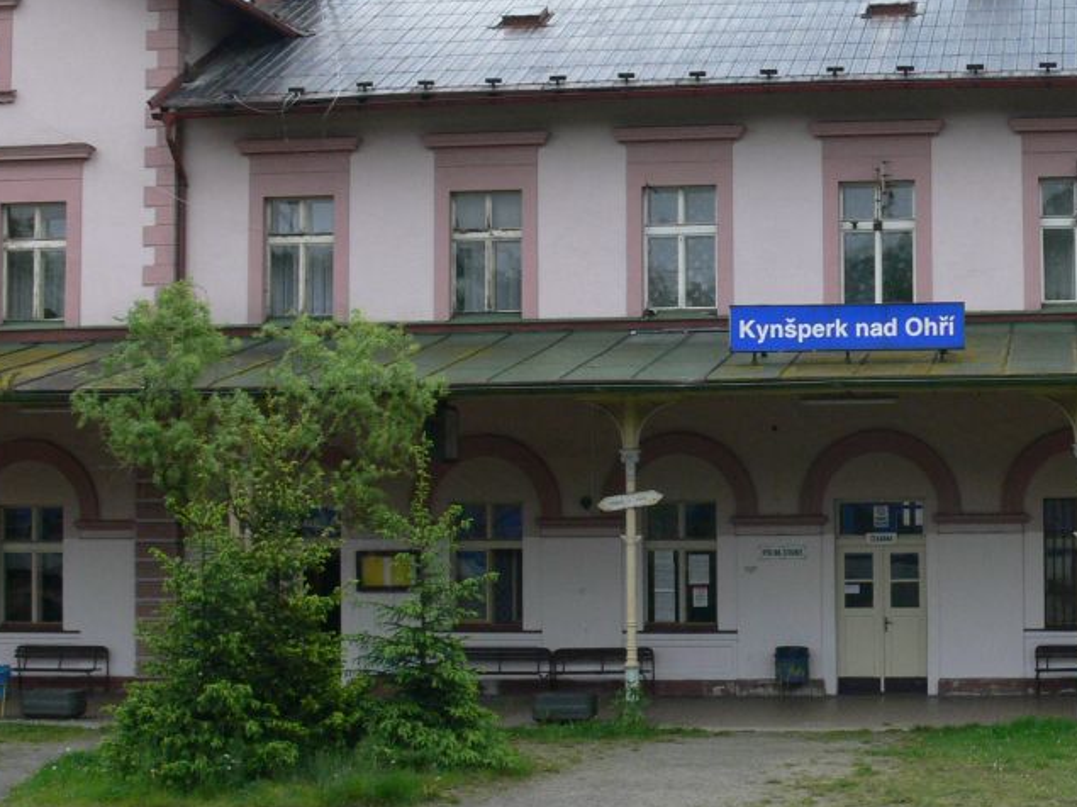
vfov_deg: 20.4
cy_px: 353
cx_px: 867
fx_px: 2240
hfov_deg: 26.5
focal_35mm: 72
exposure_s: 1/100
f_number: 5
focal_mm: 7.4
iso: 100
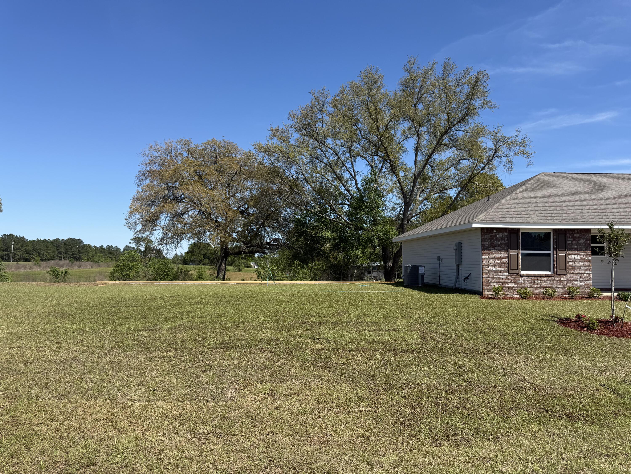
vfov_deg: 56.8
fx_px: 437
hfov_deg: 71.6
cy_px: 237
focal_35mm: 24
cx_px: 316
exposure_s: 1/3953
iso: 80
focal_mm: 6.76
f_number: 1.78
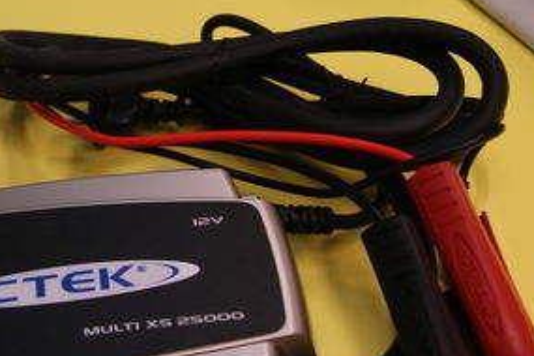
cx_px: 86
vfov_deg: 18.4
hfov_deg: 26.7
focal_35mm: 74
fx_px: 1098
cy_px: 173
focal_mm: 22
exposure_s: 1/30
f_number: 4
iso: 400
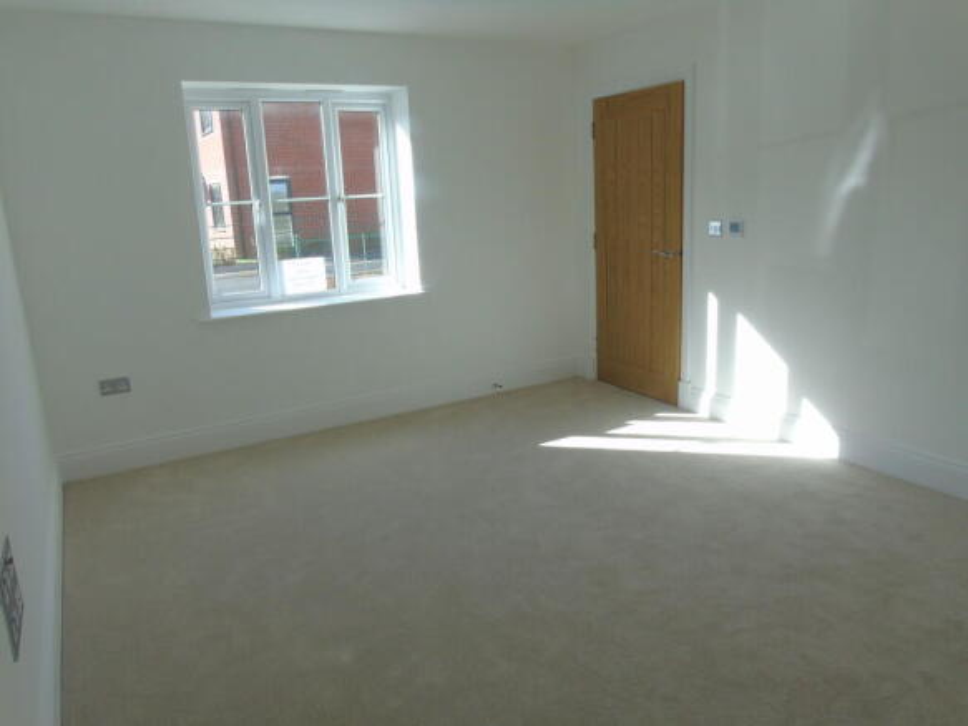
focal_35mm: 25
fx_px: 699
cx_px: 484
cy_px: 363
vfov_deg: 54.9
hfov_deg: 69.4
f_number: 8.1
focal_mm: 4.4
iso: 80
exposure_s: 1/30
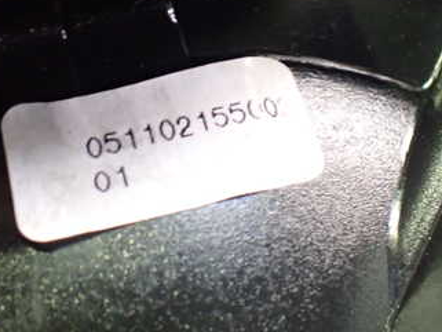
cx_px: 262
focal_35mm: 56
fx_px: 715
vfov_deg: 26.0
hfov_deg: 34.2
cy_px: 124
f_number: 2.3
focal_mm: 5.4
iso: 800
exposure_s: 1/30
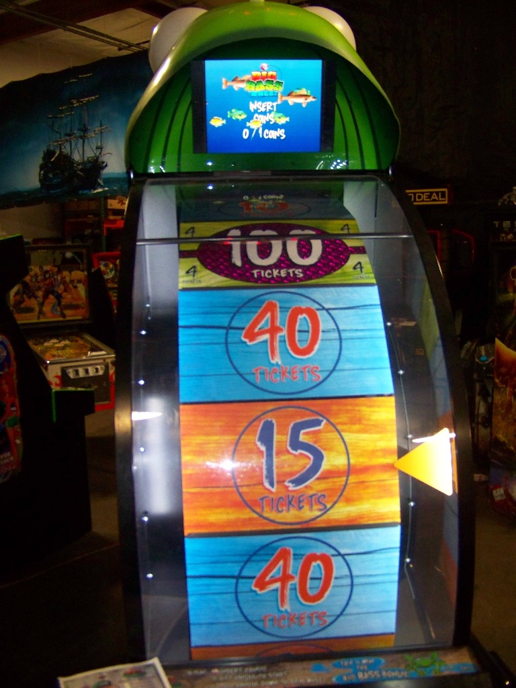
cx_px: 258
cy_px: 344
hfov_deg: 39.7
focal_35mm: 36
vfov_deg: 51.4
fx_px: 716
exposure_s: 1/30
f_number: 2.8
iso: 200
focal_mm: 5.85
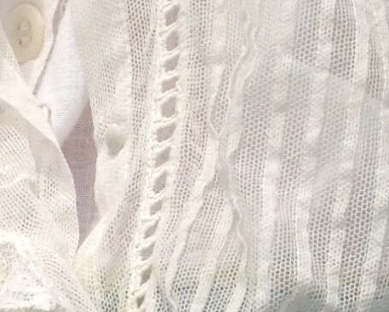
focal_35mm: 191
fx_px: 2200
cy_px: 875
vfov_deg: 7.3
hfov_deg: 9.5
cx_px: -384
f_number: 2.4
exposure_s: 1/3367
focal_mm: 4.28
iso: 50
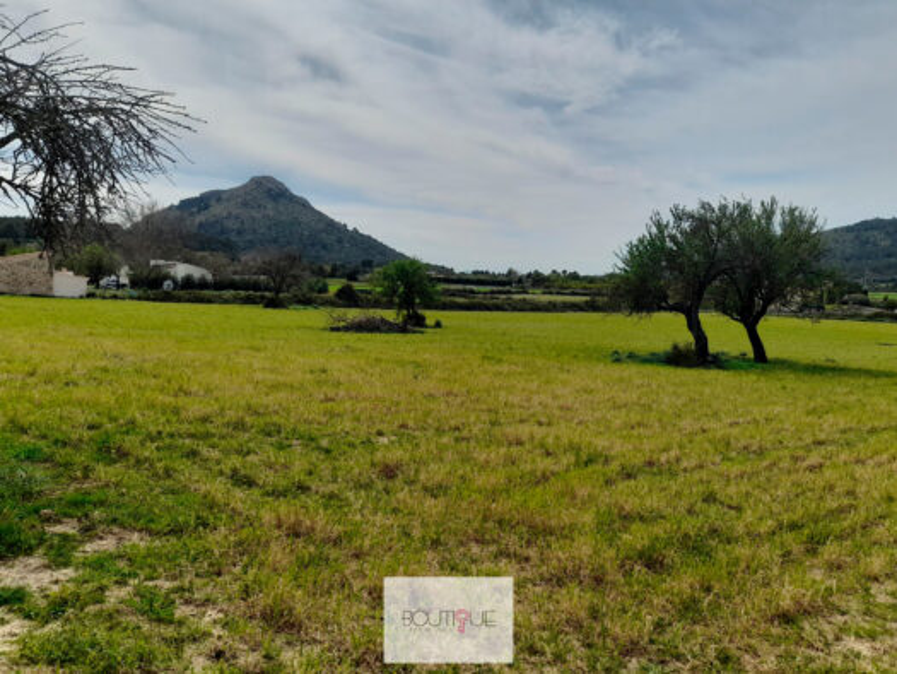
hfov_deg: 98.2
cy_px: 337
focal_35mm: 15
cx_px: 448
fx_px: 389
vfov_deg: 81.8
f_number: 2.2
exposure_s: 1/50
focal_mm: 1.65
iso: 140
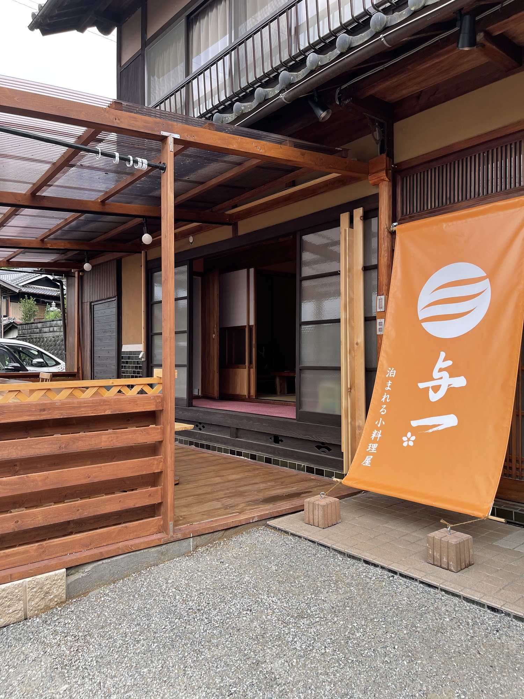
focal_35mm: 26
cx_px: 262
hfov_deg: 53.1
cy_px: 350
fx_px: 525
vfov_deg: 67.3
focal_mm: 5.1
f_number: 1.6
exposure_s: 1/679
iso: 32
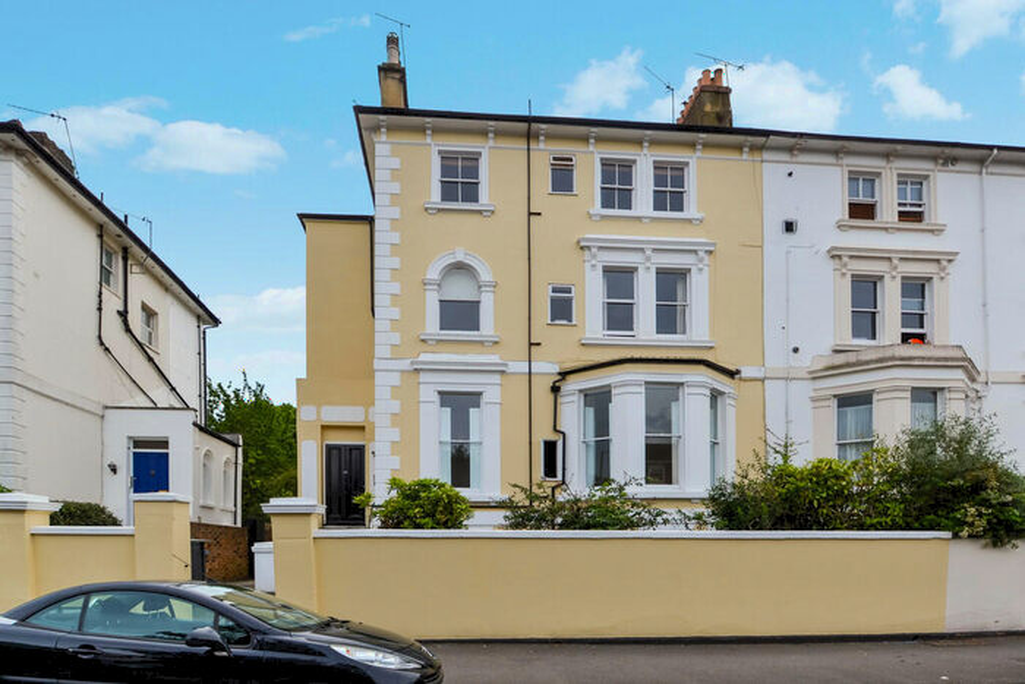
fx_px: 555
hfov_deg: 85.4
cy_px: 342
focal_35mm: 20
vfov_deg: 63.2
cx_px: 512
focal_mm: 13
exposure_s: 1/320
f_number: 9
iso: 100
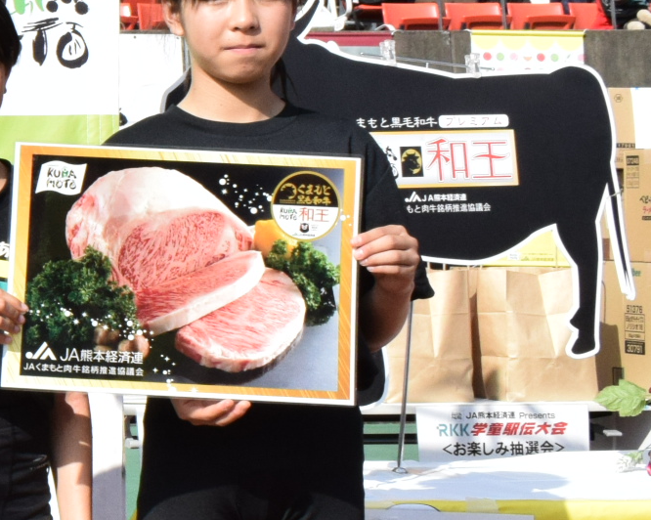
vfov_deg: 13.5
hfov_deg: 14.5
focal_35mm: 114
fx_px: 2195
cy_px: 161
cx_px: -575
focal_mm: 18
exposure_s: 1/800
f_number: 14
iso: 1000
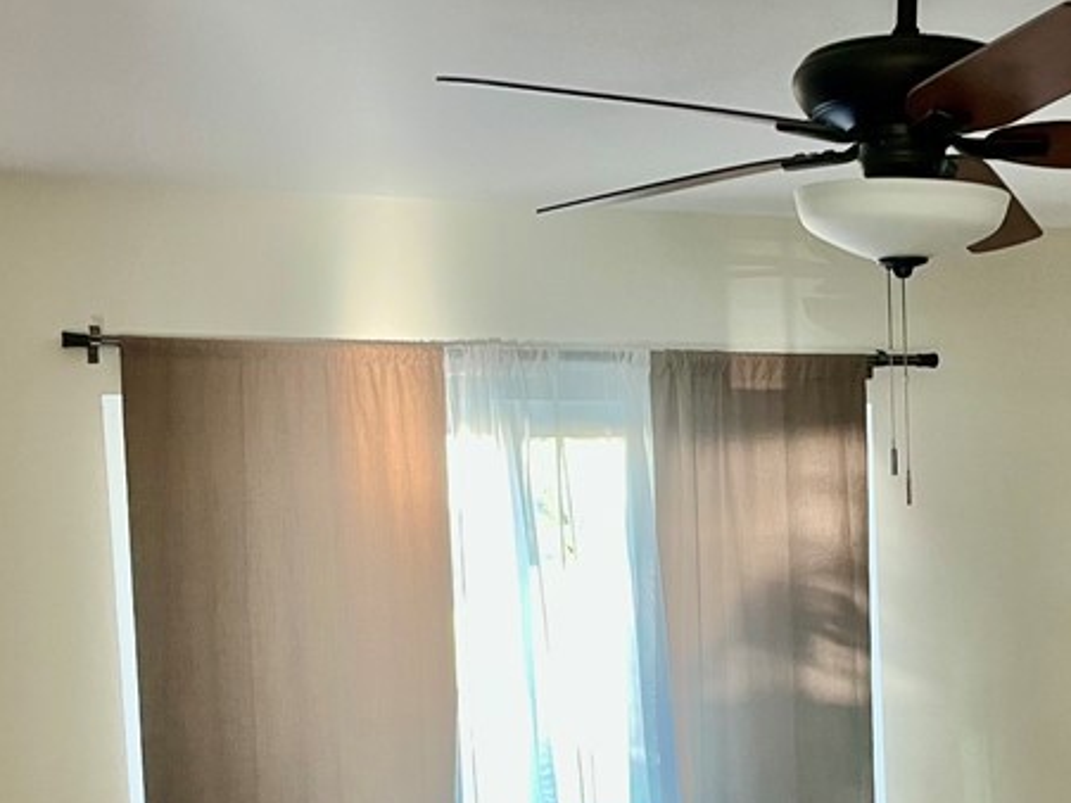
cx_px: 698
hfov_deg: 32.5
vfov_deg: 24.0
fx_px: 1825
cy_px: 755
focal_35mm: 59
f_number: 1.6
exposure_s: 1/60
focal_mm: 5.1
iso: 160
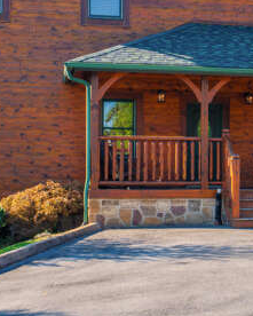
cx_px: 193
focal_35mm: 81
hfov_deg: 18.8
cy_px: 71
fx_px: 758
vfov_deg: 23.3
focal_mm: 31
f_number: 8
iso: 100
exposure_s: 1/100
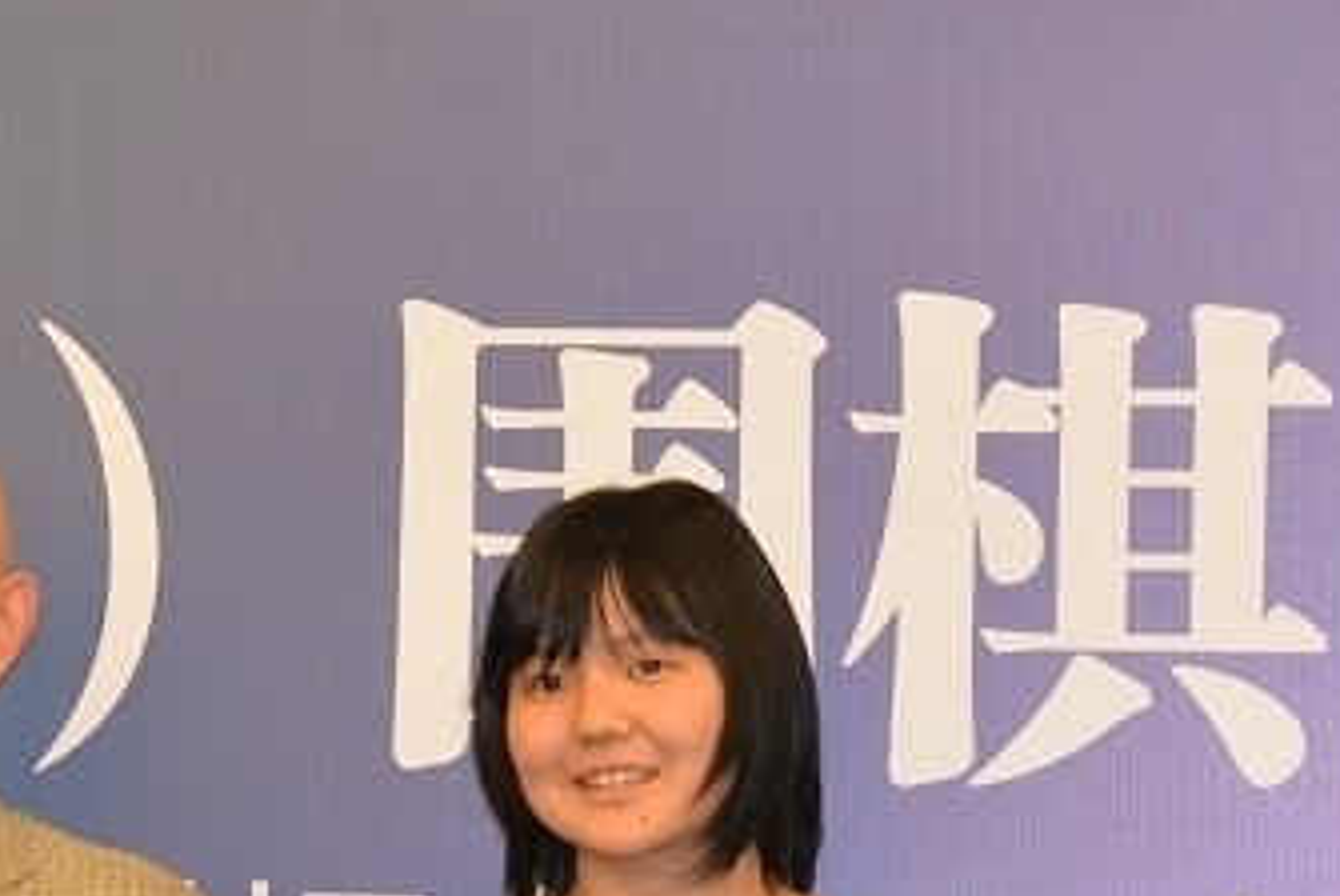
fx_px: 12666
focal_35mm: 340
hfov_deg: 6.0
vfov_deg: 4.0
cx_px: -32
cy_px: 836
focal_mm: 120
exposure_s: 1/80
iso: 1000
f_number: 5
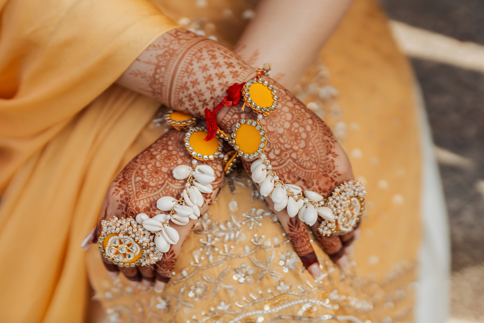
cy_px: 162
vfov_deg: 18.2
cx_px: 242
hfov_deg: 27.0
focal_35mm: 75
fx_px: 1008
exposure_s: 1/8000
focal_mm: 50
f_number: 1.2
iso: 100
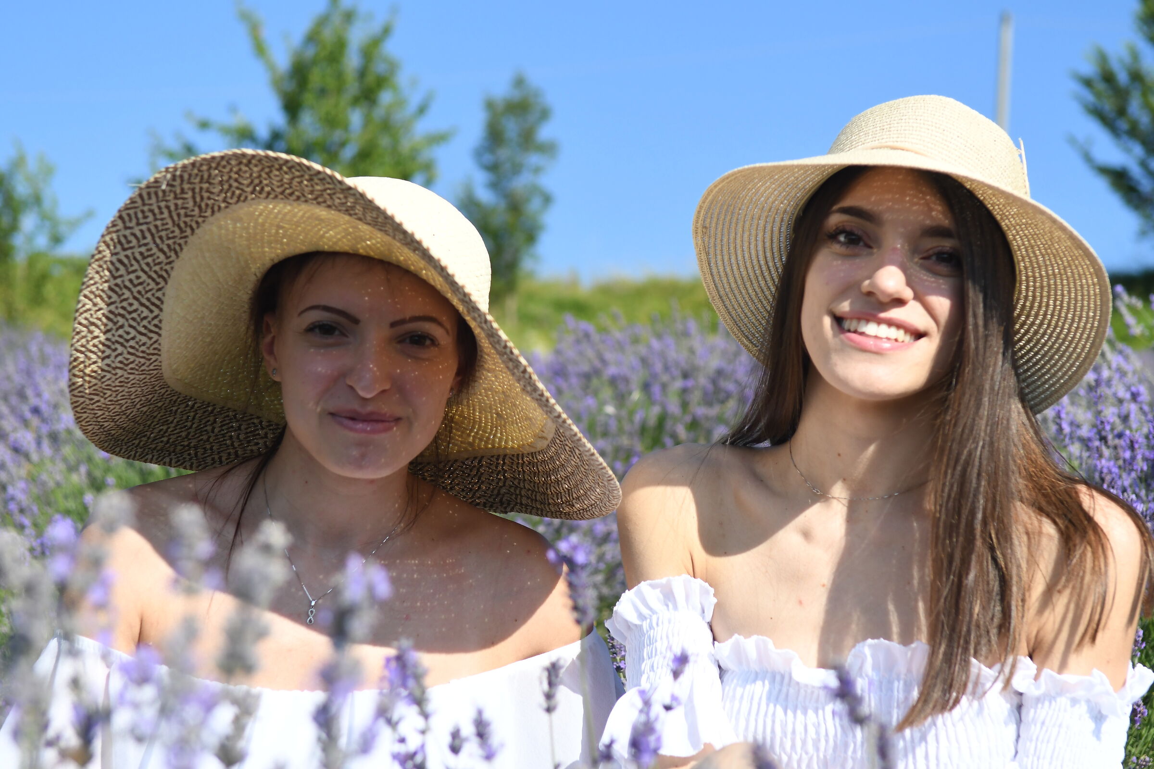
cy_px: 384
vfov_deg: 18.2
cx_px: 577
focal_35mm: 75
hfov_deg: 27.0
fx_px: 2404
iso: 500
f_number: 4.5
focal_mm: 50
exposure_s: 1/4000
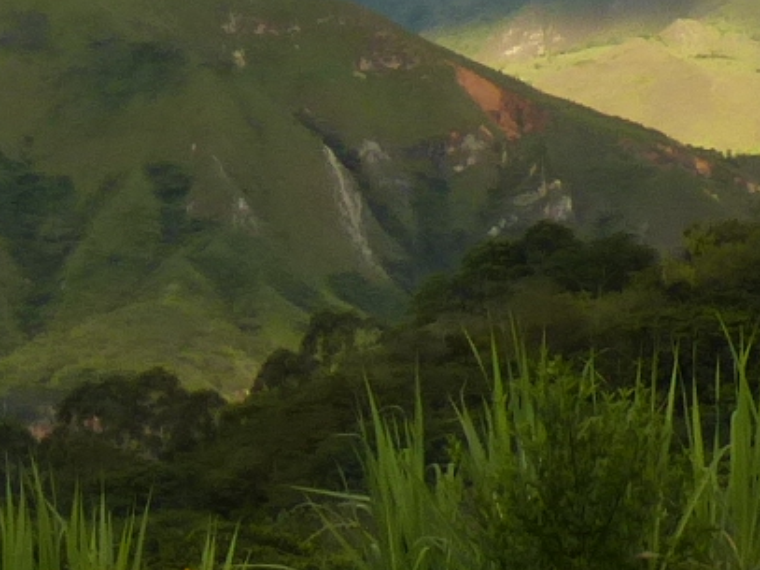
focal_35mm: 220
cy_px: -348
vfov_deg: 6.6
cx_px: -805
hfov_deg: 8.5
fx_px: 4829
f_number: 3.7
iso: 100
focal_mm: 6.1
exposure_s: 1/320
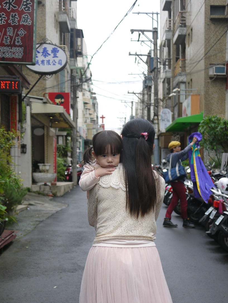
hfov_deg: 24.8
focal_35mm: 59
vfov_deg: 32.5
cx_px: 127
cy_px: 199
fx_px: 518
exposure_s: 1/1600
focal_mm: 20
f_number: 2.2
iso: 160
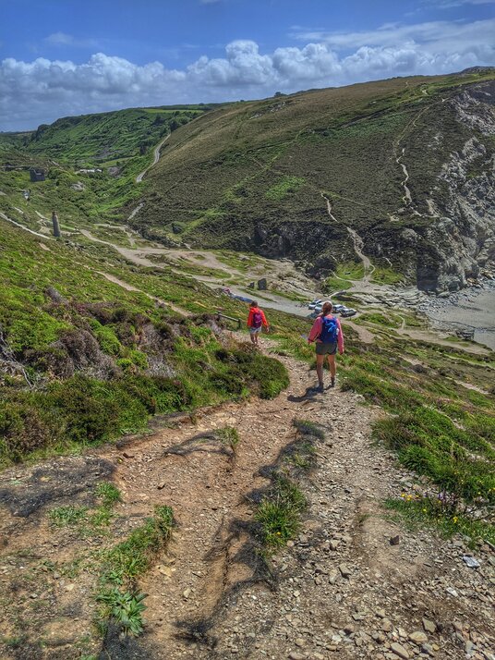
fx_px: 514
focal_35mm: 27
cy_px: 330
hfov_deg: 51.4
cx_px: 248
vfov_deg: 65.3
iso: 68
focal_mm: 4.44
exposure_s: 1/4695
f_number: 1.8
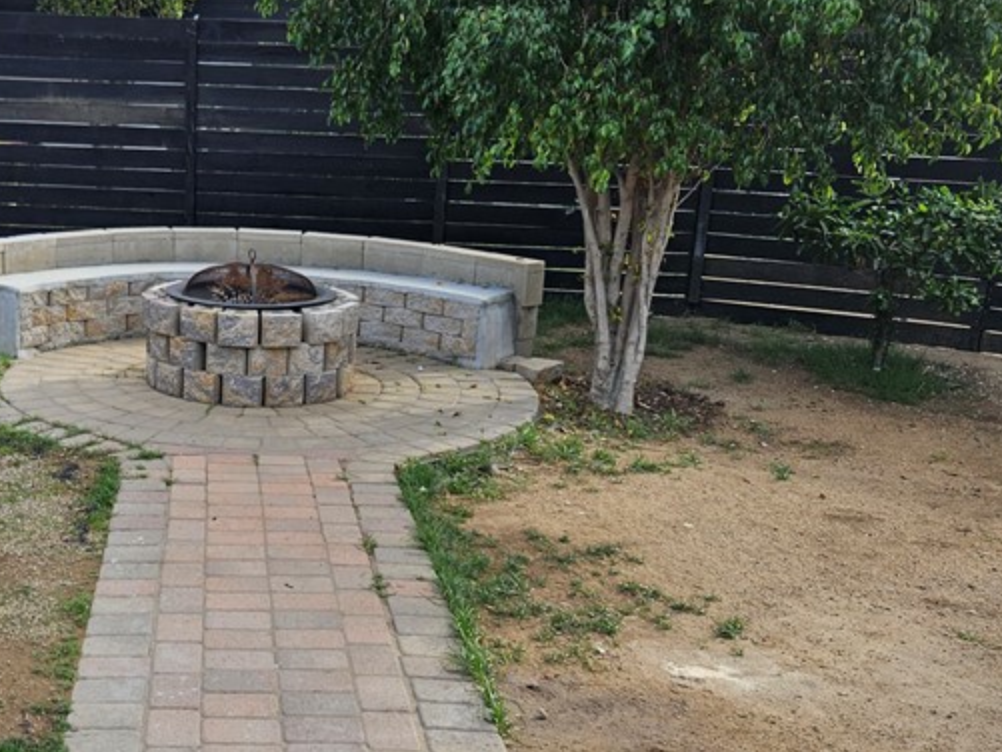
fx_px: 1361
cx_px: 256
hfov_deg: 39.4
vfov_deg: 30.8
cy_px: 434
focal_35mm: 47
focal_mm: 5.4
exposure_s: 1/726
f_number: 1.8
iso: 25
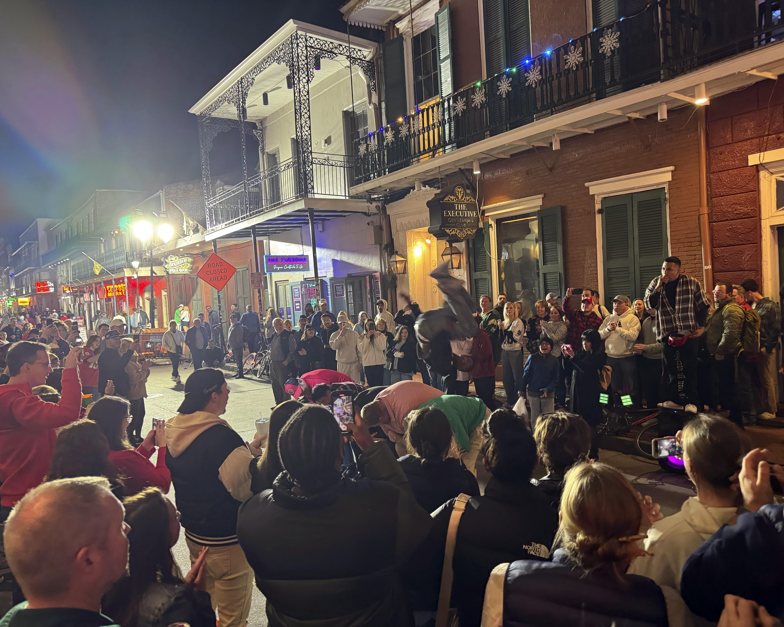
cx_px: 386
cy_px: 314
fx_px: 580
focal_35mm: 25
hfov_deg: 68.1
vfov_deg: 56.8
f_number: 1.78
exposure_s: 1/60
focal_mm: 6.76
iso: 640
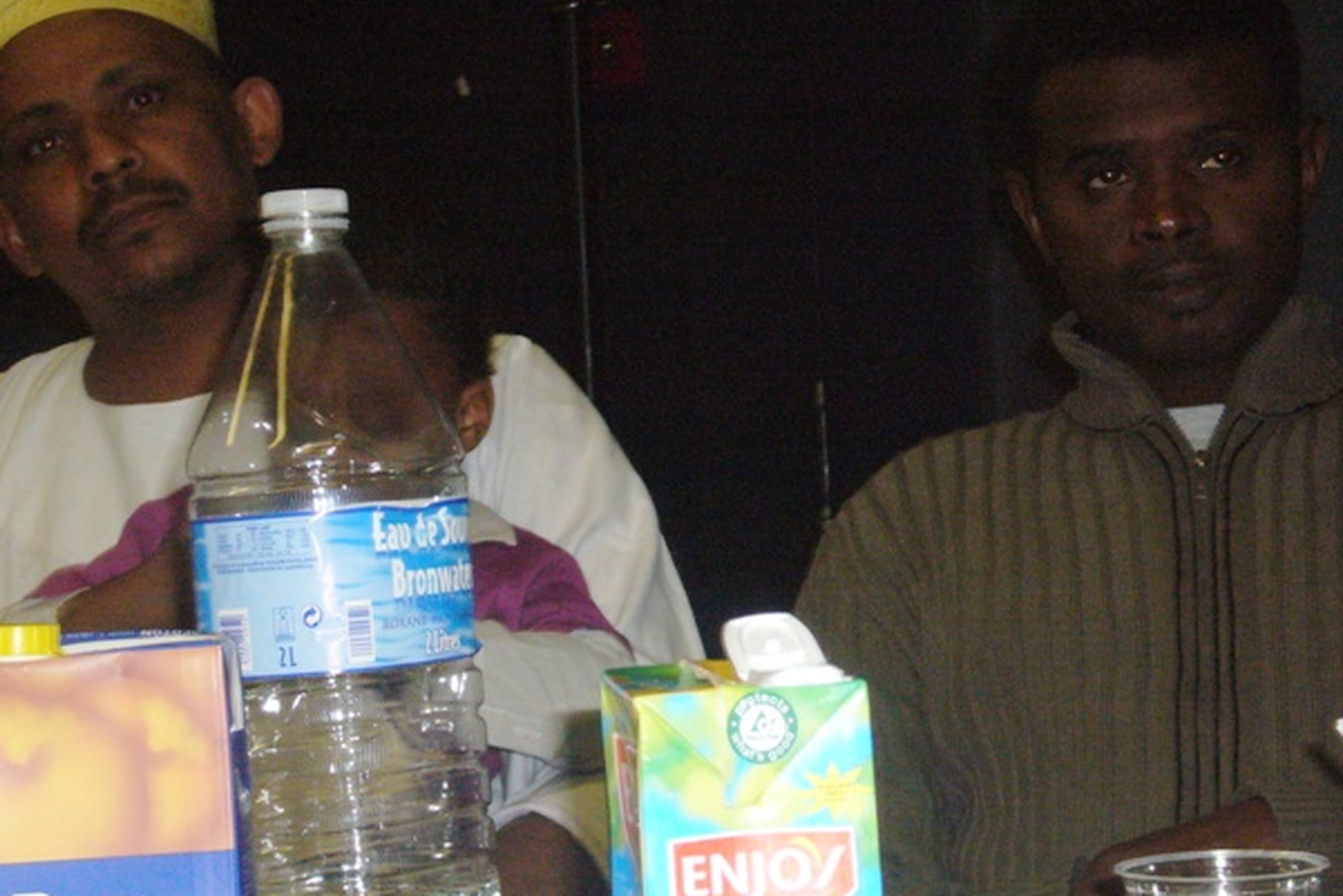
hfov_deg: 18.1
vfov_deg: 12.1
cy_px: 480
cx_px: 641
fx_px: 4216
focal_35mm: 113
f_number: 5.6
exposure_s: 1/30
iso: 320
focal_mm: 16.8
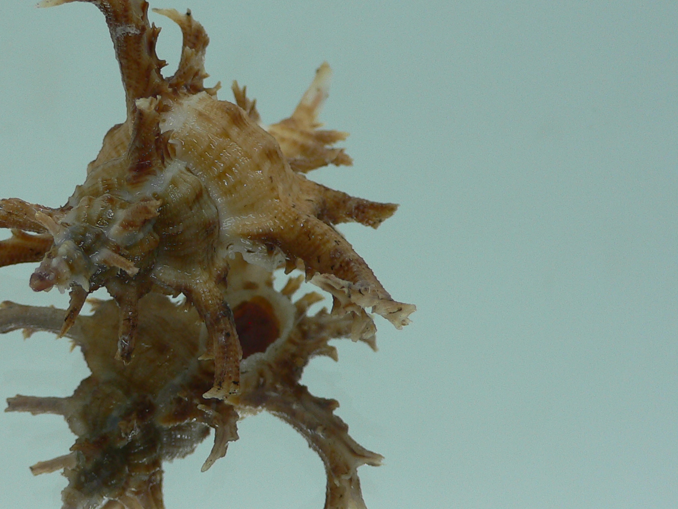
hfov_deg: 36.2
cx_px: 193
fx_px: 1019
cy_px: 248
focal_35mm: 52
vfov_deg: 28.0
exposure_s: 1/60
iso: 80
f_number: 2.8
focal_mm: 4.6
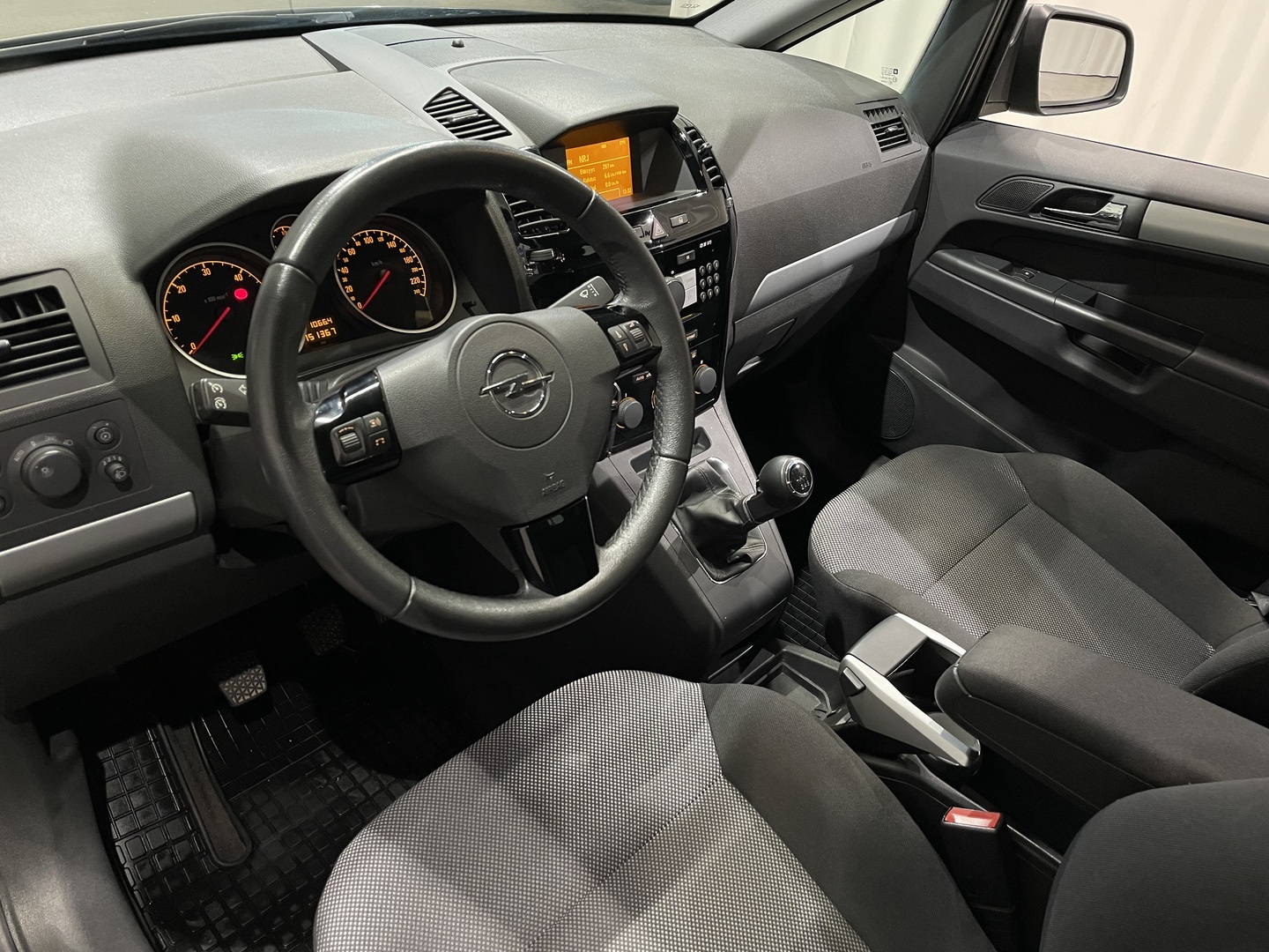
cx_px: 634
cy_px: 476
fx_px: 953
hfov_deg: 67.3
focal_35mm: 26
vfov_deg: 53.1
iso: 160
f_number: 1.6
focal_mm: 4.2
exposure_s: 1/50
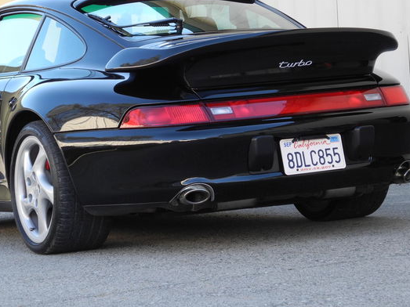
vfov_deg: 10.7
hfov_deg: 14.3
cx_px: 155
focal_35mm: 138
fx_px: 1634
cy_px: 145
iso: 100
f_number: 4.5
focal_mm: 20.1
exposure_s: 1/88
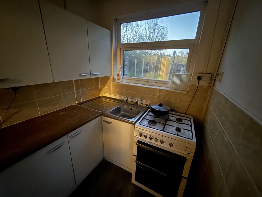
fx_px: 106
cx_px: 131
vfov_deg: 85.7
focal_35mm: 14
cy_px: 98
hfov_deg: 102.1
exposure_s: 1/10
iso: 1600
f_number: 2.2
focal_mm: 2.22
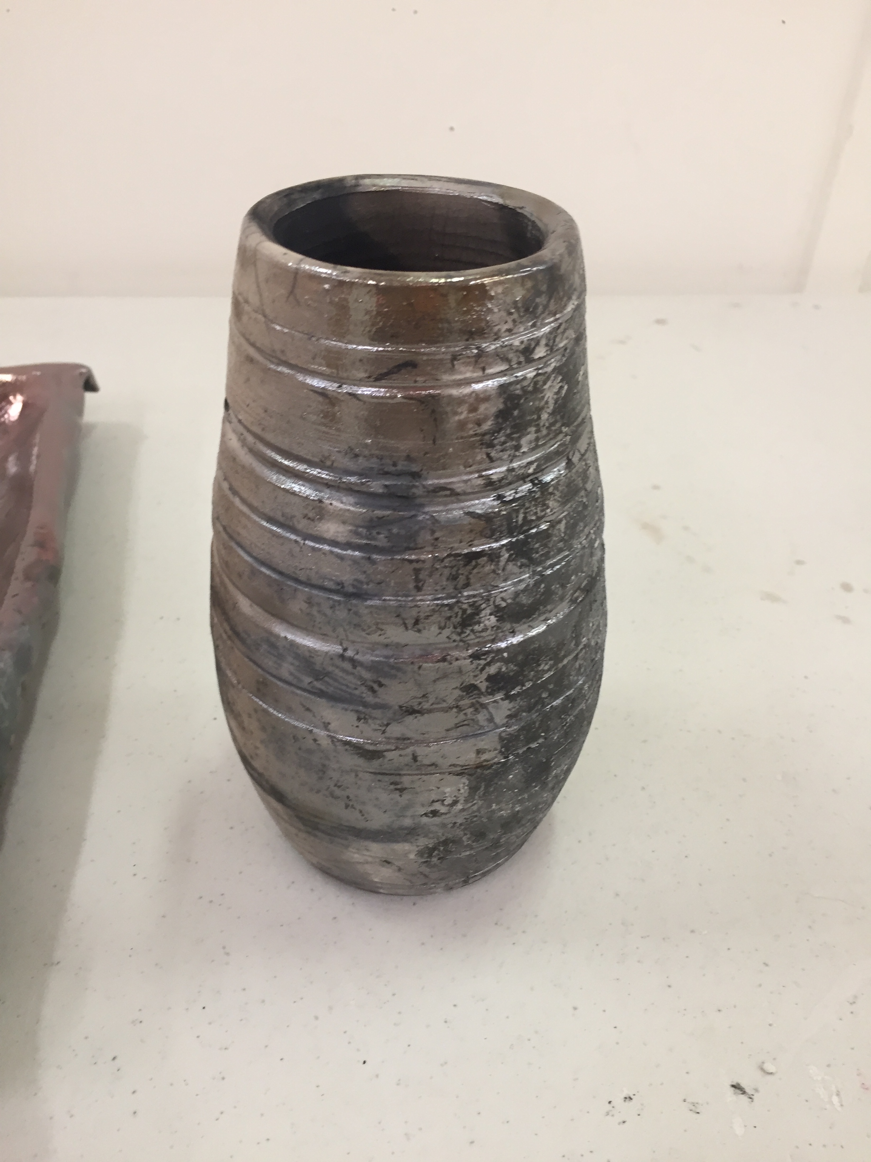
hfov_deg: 48.2
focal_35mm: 29
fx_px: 973
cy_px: 581
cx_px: 436
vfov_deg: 61.7
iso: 80
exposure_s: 1/30
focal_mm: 4.15
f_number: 2.2
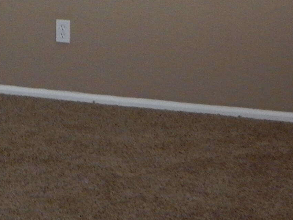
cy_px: -84
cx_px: -220
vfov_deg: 9.6
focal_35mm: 151
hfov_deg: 12.1
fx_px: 1278
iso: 400
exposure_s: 1/30
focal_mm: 7.6
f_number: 4.2
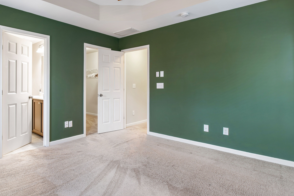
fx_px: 163
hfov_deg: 83.0
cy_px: 84
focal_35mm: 20
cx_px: 118
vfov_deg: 61.7
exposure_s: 1.6
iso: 100
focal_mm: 10
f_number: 8
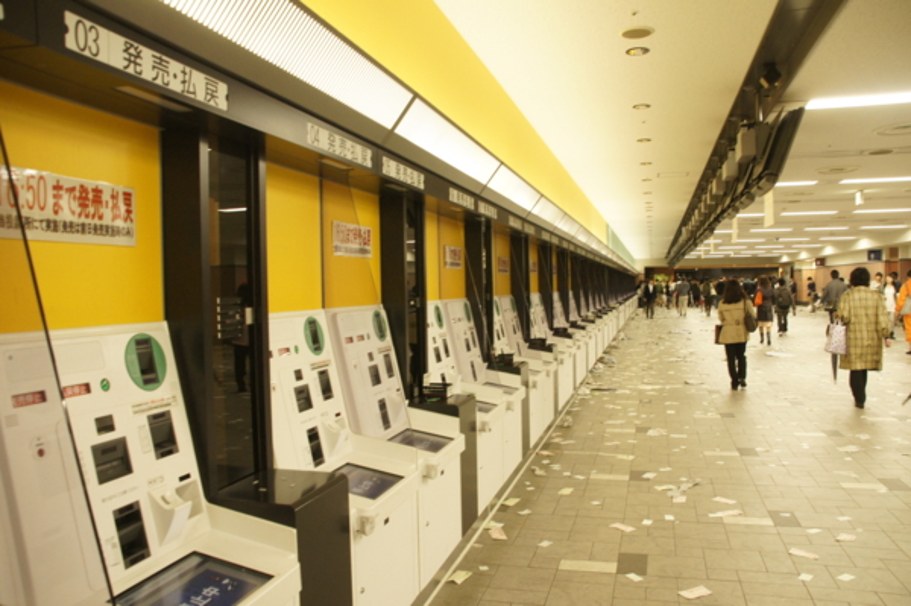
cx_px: 456
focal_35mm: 27
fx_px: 683
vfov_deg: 47.9
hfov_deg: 67.4
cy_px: 303
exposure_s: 1/30
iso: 1250
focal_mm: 18
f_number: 6.3
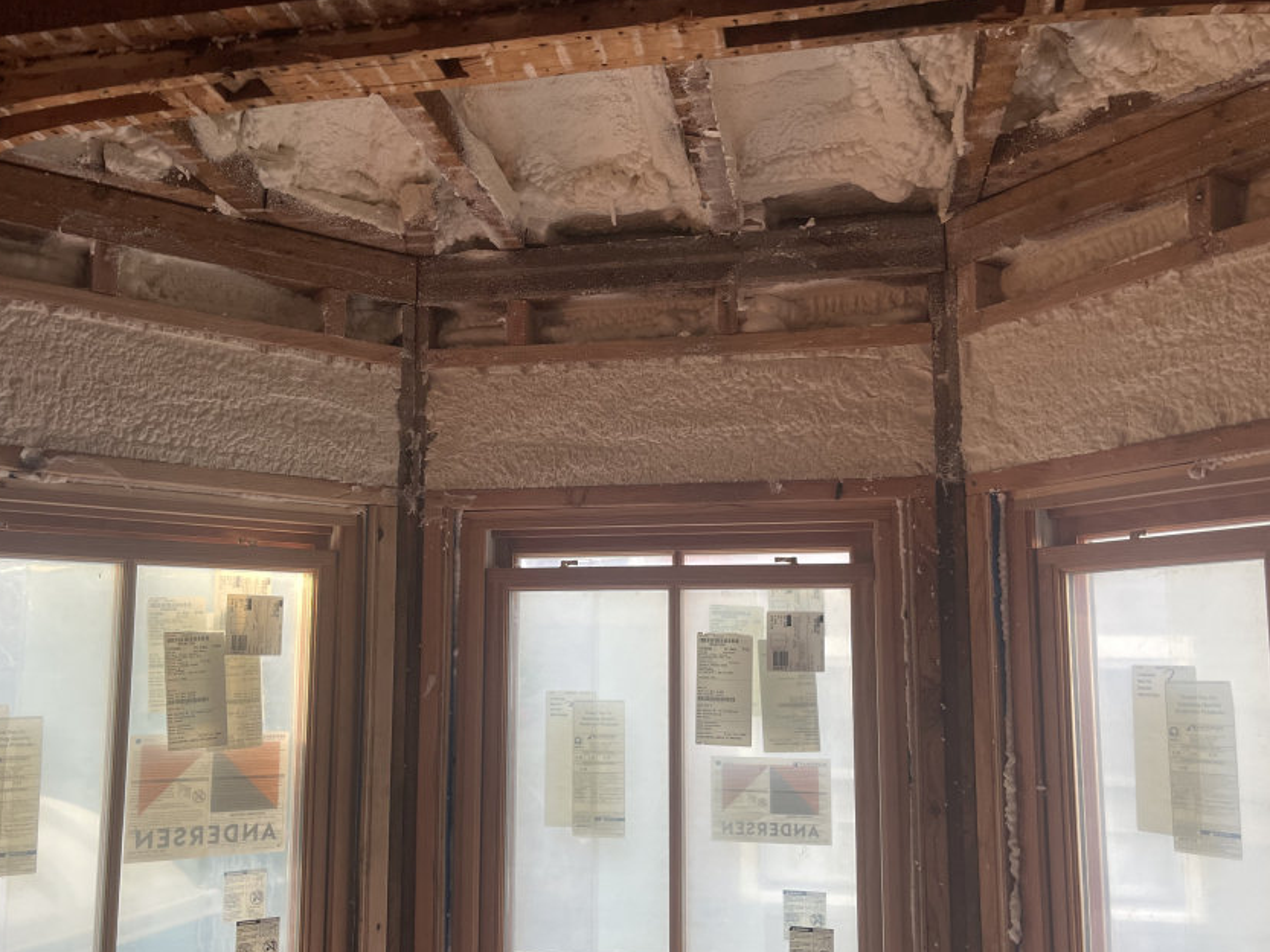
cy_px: 542
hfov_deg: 59.9
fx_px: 1101
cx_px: 581
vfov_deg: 46.7
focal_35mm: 30
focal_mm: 5.1
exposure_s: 1/119
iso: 125
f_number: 1.6
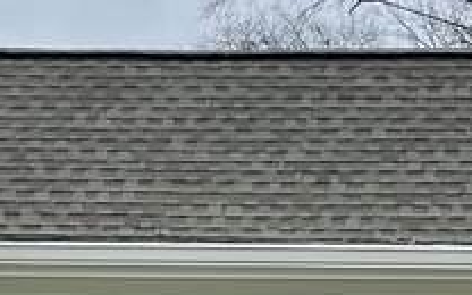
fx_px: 2187
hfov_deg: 12.3
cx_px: 143
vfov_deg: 7.7
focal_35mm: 170
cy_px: 324
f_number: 1.6
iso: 32
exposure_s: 1/861
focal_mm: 4.2
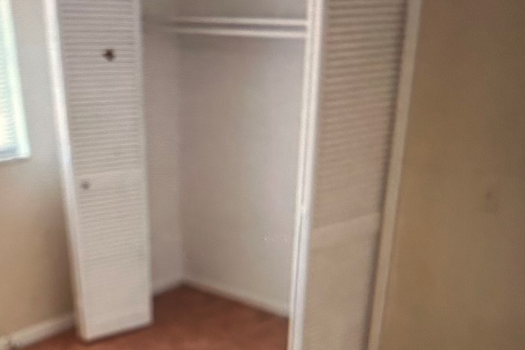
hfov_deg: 32.0
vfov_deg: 21.7
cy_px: 326
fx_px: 890
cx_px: 108
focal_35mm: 61
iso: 500
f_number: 1.5
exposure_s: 1/47
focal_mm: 5.7
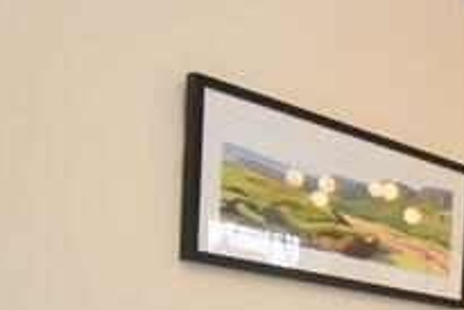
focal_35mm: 75
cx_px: 715
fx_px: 967
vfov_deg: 16.4
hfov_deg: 21.9
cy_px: 481
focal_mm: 10
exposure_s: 1/160
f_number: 4.5
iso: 800
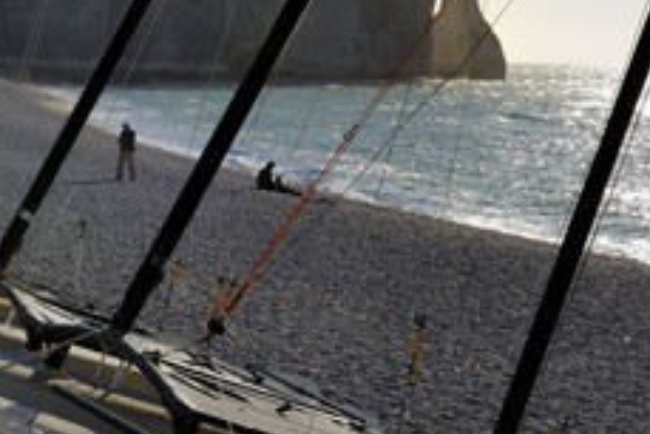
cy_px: 159
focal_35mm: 88
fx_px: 1590
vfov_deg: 15.5
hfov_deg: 22.9
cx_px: 167
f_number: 18
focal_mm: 48
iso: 200
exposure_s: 1/160
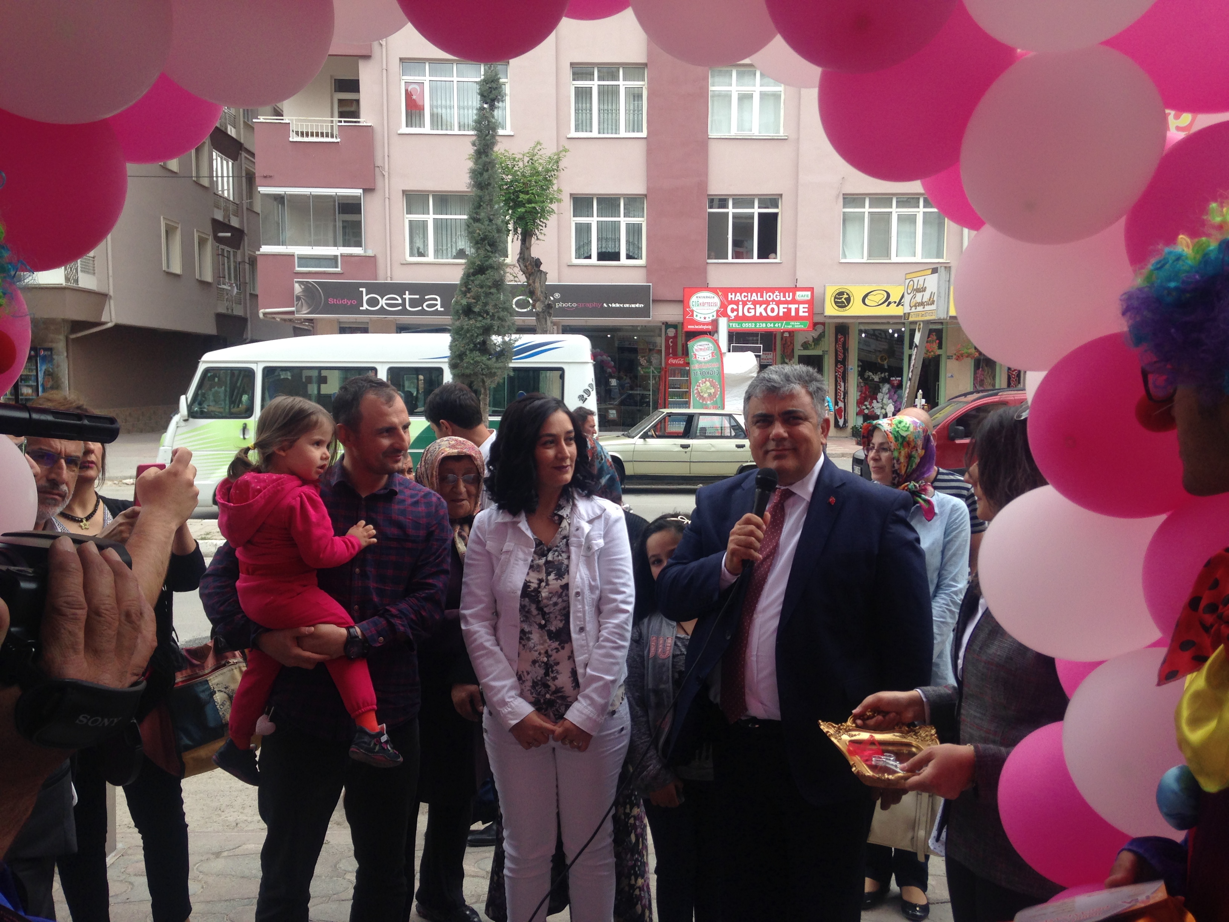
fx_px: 1172
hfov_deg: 55.4
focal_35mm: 33
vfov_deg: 42.9
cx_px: 614
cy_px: 461
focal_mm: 4.12
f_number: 2.4
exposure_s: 1/407
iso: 50
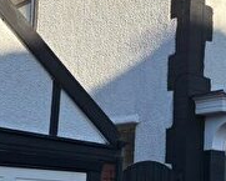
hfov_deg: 19.3
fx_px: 656
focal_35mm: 98
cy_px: 149
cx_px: 194
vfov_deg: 15.6
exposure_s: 1/2639
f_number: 1.6
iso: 50
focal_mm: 5.96
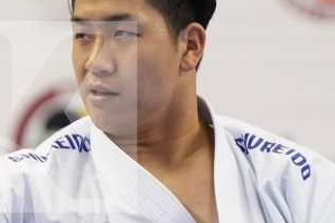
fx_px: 7155
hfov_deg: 2.7
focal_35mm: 769
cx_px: 39
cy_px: 489
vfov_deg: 1.8
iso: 1600
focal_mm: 91
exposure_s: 1/500
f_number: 2.8
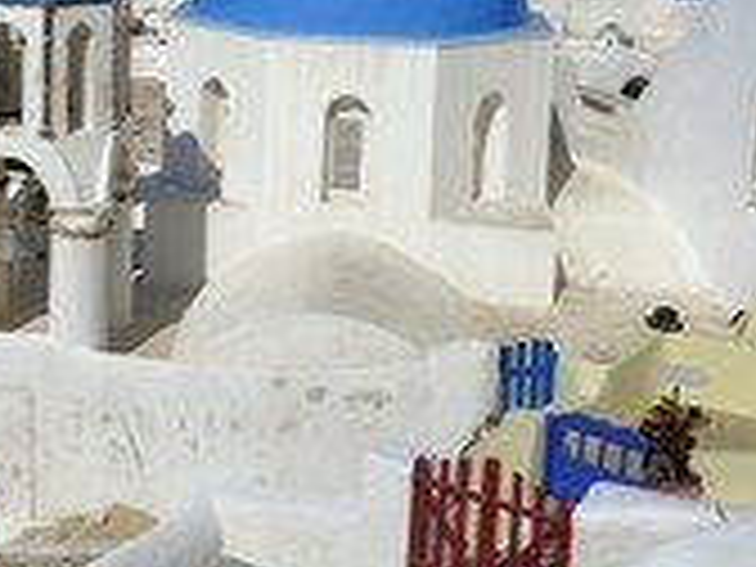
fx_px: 1420
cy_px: 50
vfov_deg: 22.0
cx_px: -54
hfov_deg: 27.5
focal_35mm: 65
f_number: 11
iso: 100
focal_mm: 27
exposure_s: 1/250
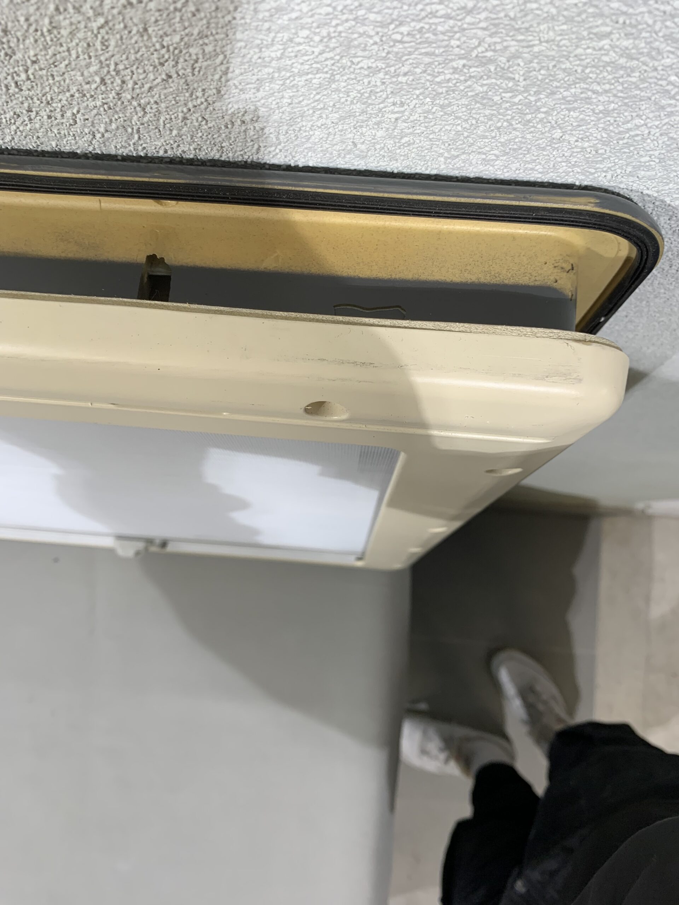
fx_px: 680
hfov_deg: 53.1
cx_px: 340
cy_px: 452
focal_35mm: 26
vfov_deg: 67.3
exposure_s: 1/100
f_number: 1.8
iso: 50
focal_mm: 4.25
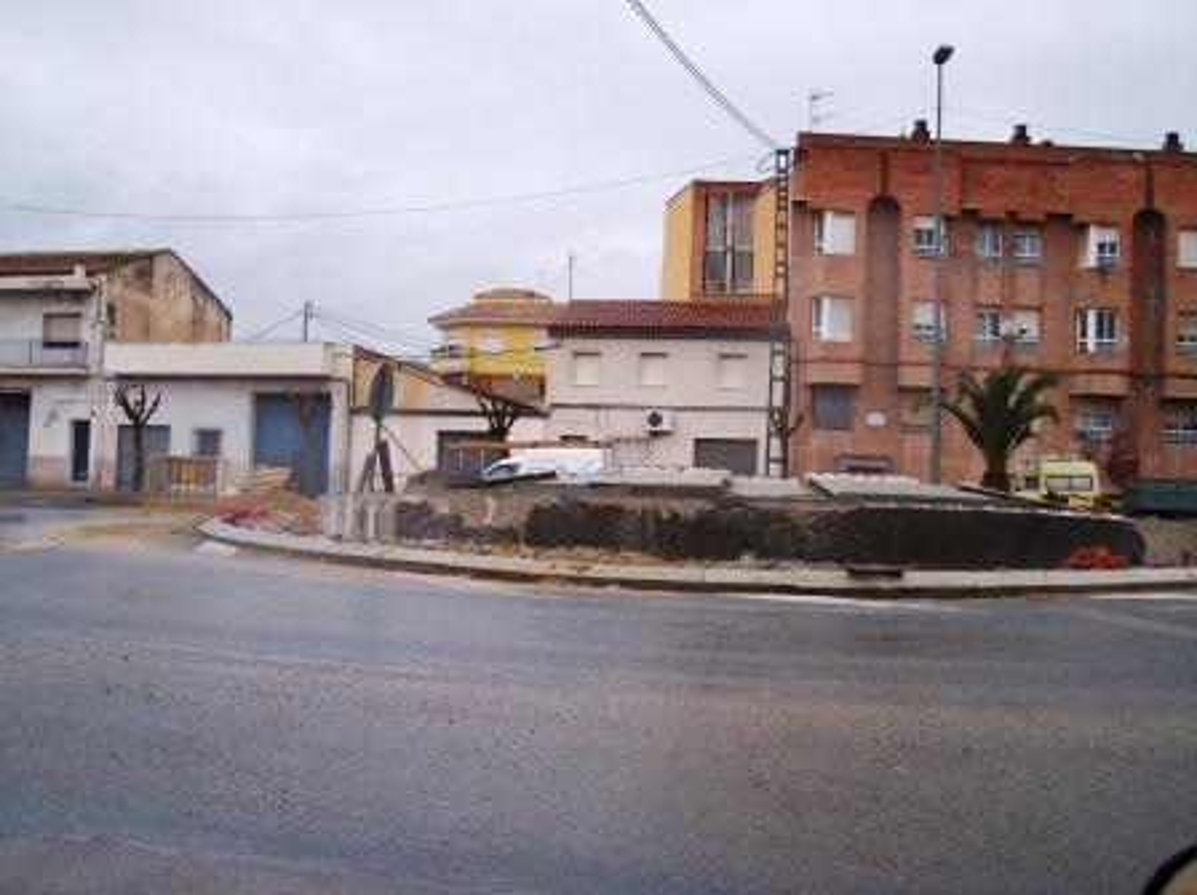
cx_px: 598
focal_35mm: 38
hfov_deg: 49.0
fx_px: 1313
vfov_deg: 37.7
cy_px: 448
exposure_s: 1/250
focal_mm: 8
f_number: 2.8
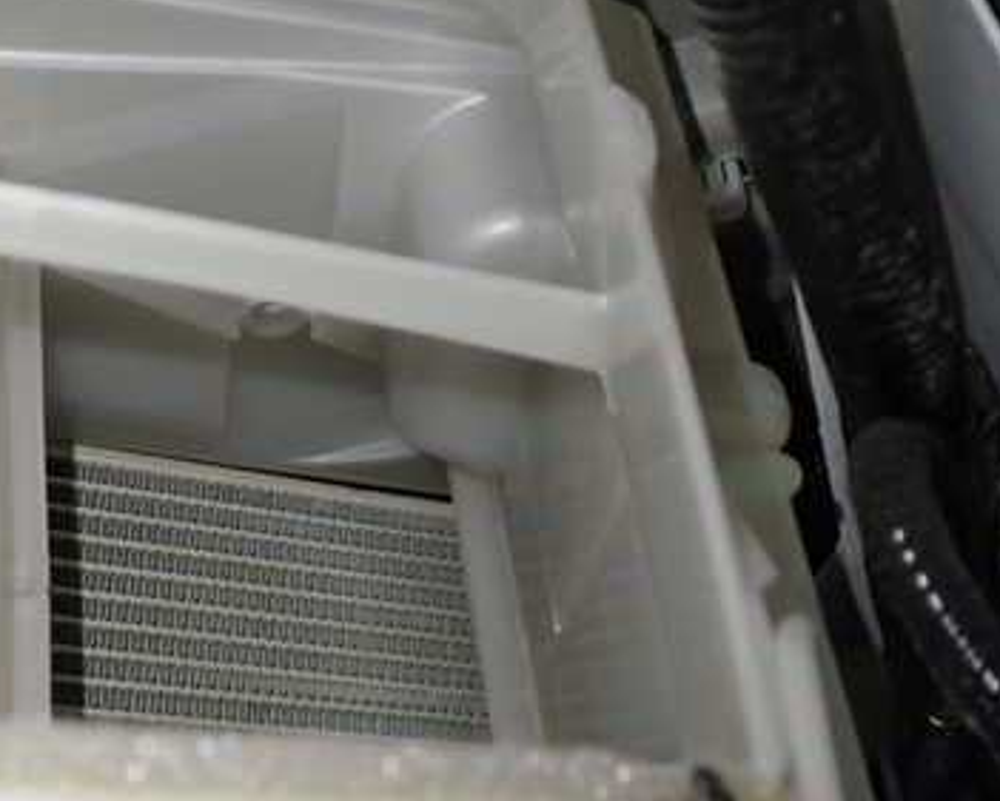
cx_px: 231
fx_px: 1480
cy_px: 533
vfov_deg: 30.1
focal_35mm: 50
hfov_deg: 36.3
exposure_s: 1/30
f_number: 2.3
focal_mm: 5.4
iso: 250
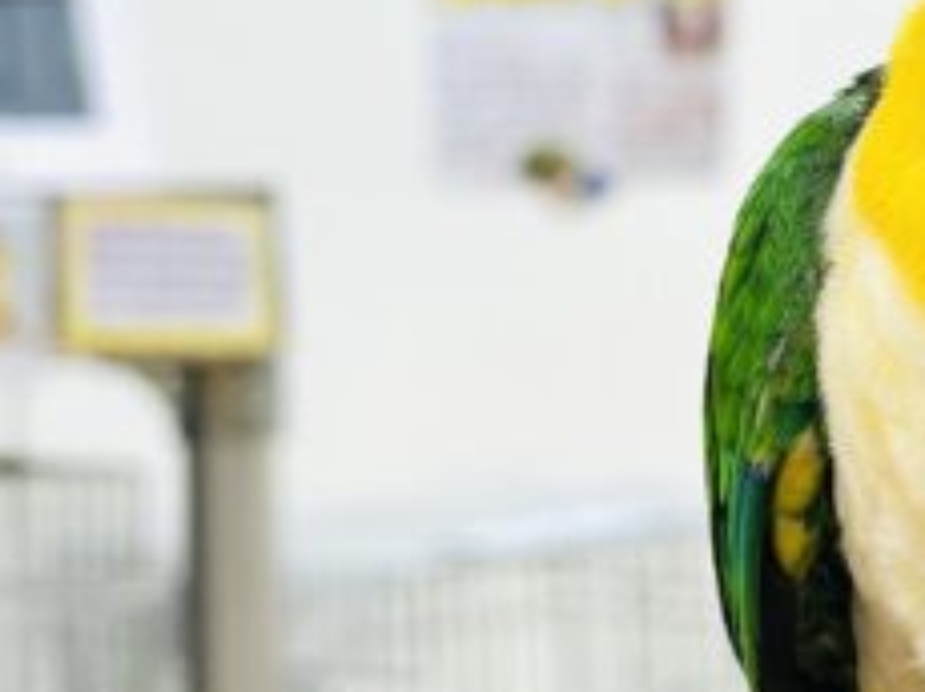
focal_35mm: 145
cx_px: 1086
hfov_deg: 13.3
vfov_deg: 10.2
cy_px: 302
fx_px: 3871
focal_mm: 6
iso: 80
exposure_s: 1/99
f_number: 2
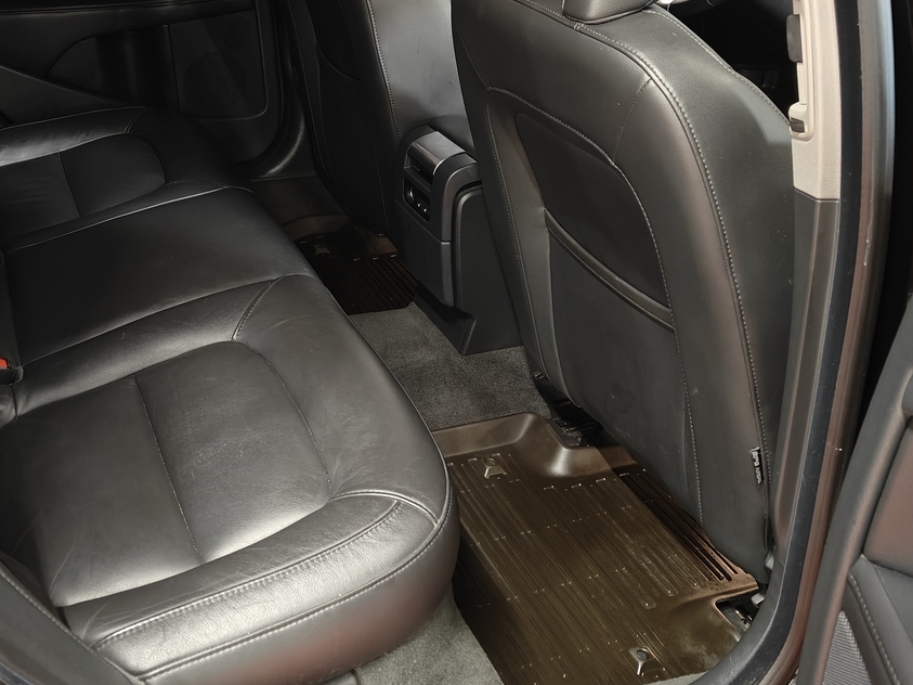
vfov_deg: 34.7
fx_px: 1081
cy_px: 207
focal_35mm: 41
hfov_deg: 44.9
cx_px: 287
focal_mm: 5.59
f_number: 1.8
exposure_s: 1/33
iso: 1250
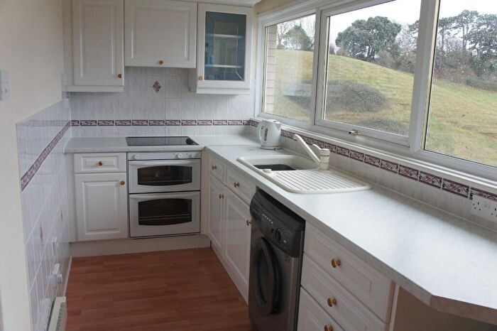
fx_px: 393
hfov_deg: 64.6
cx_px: 248
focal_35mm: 28
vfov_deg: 45.6
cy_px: 166
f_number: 5
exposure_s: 1/50
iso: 200
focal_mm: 19
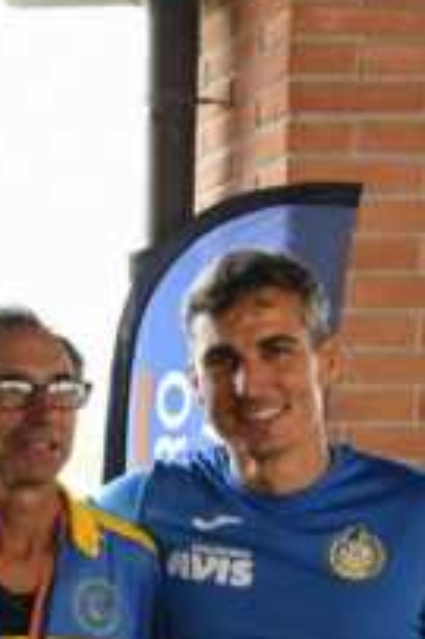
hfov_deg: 10.4
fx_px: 2093
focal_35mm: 118
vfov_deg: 17.0
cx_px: -516
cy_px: 617
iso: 1800
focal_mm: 38
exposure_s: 1/320
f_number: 7.1
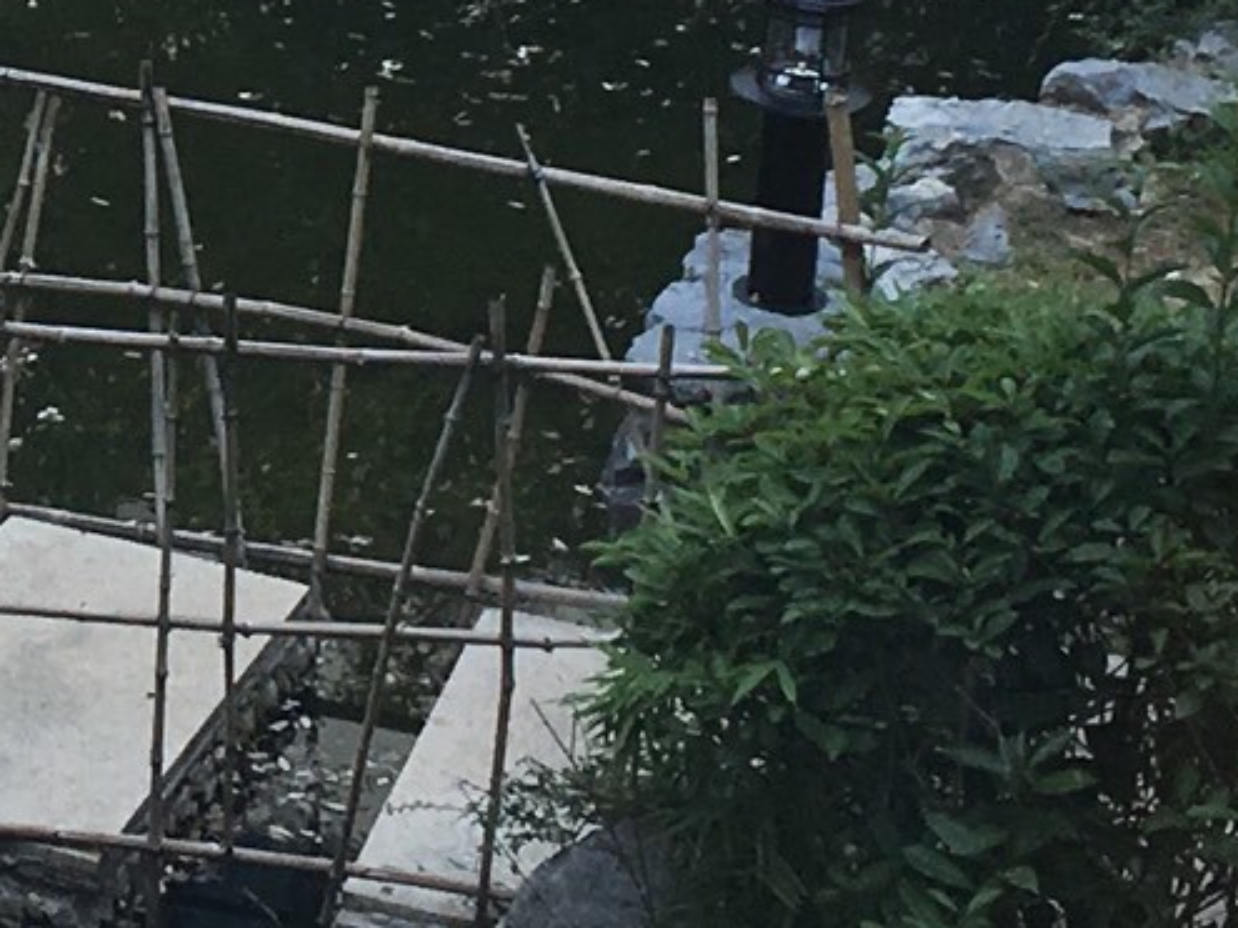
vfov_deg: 9.0
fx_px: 5721
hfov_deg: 11.8
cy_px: -593
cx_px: -673
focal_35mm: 160
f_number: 2.2
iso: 25
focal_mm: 4.15
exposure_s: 1/370
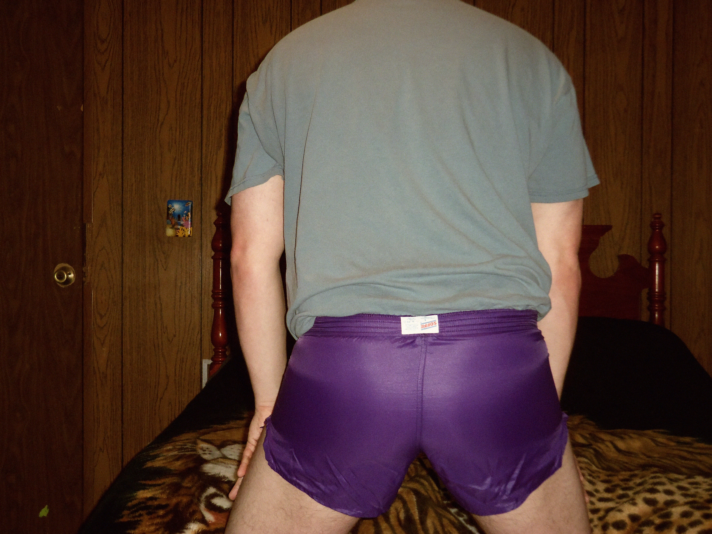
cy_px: 267
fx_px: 1008
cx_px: 356
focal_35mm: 49
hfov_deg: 38.9
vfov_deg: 29.7
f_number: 4.6
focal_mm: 8.7
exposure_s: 1/40
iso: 200
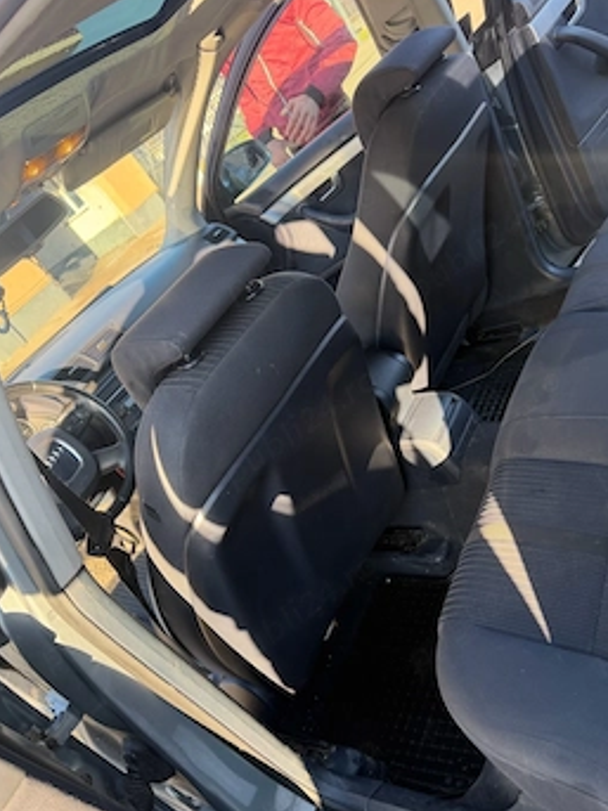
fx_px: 656
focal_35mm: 28
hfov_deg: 49.6
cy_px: 456
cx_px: 348
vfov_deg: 63.2
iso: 125
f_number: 1.78
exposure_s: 1/203
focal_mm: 6.76
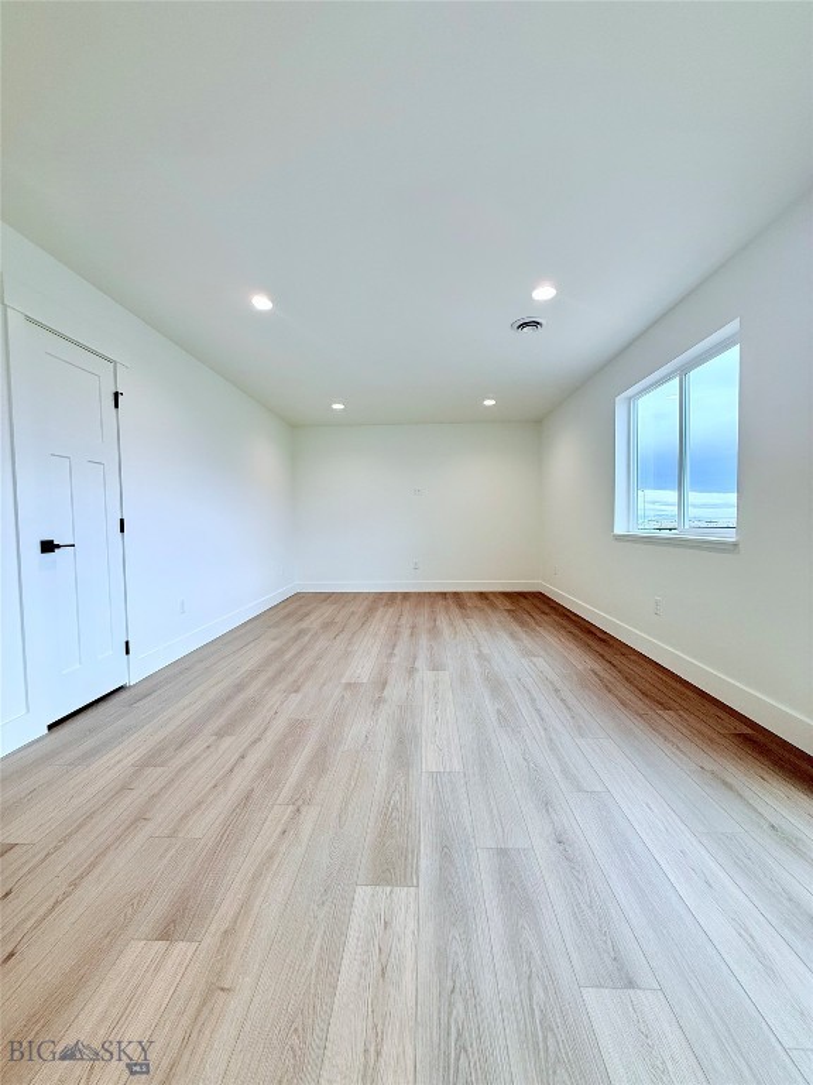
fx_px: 438
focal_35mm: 14
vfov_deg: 102.1
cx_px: 406
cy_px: 542
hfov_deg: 85.7
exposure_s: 1/120
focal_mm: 2.22
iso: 125
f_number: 2.2
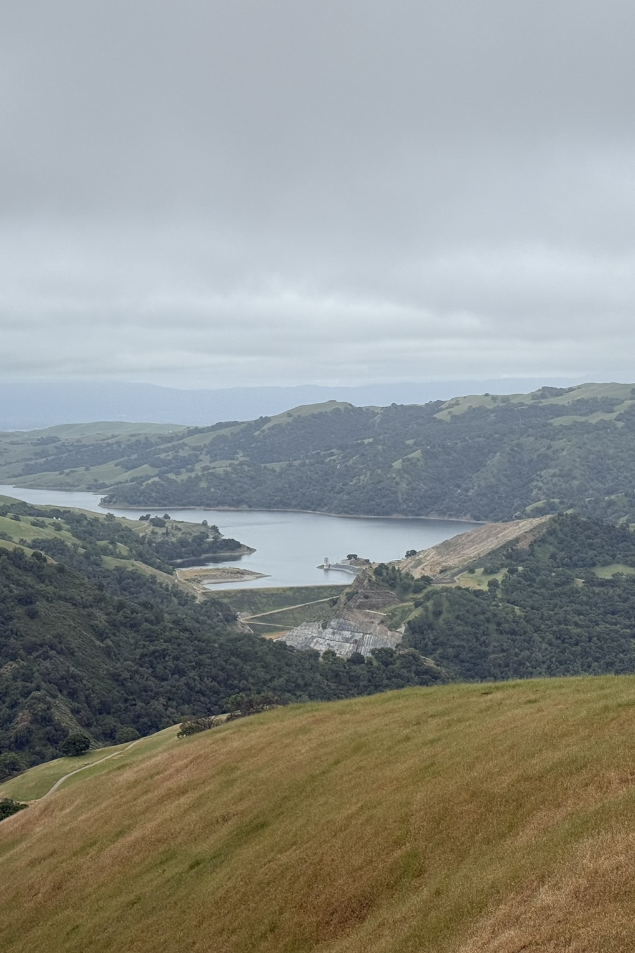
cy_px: 478
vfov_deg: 30.1
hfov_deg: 20.3
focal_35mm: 67
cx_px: 310
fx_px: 1773
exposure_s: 1/4329
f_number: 1.78
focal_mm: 6.76
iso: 64
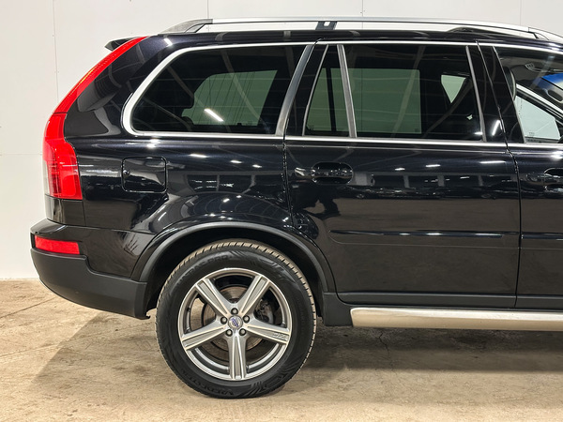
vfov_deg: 30.3
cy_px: 211
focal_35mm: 48
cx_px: 282
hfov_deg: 39.7
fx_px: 781
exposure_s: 1/25
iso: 500
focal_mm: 6.86
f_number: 1.8
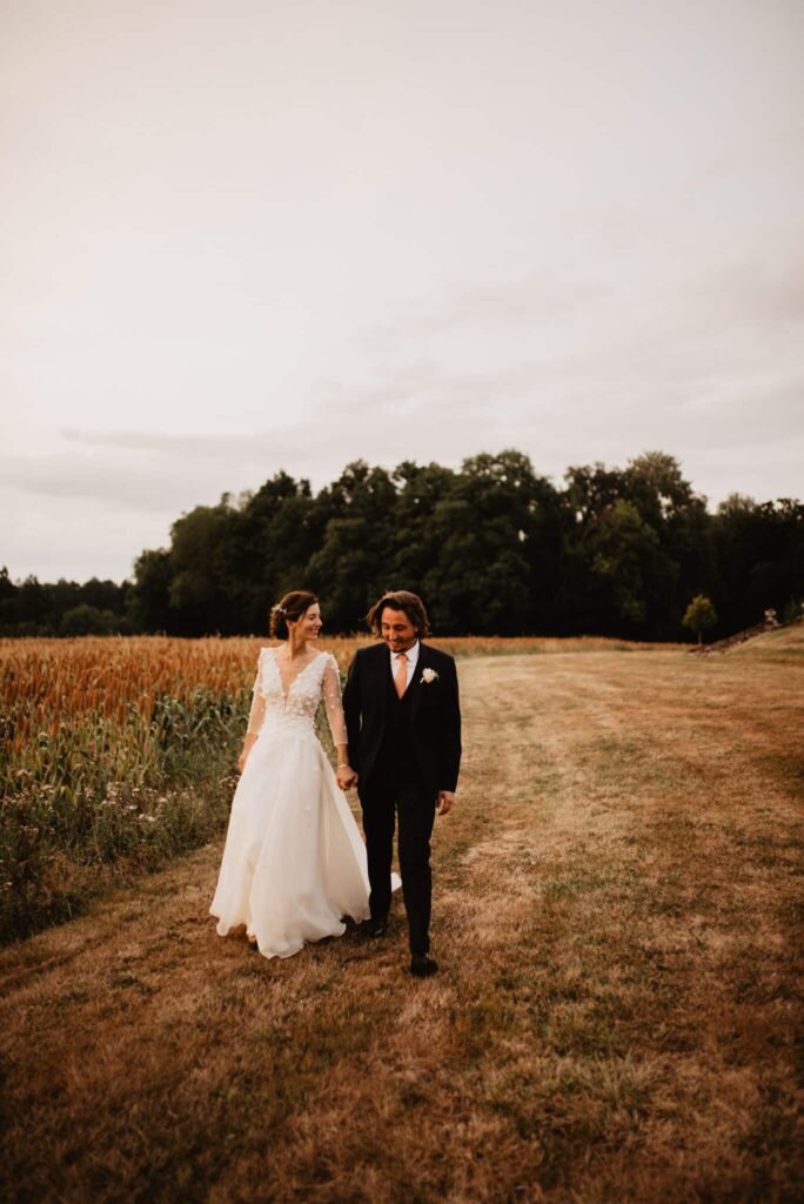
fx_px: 1171
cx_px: 402
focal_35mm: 35
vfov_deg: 54.4
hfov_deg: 37.9
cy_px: 602
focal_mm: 35
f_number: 1.4
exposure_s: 1/500
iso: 400
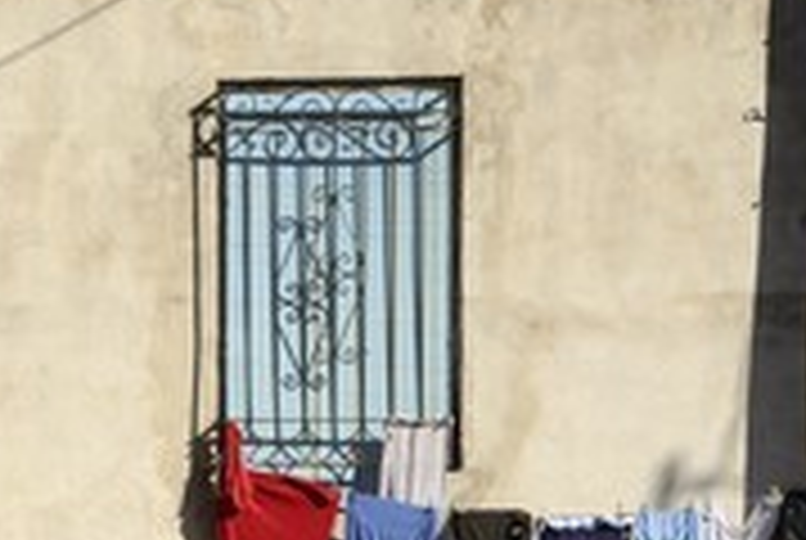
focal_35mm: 234
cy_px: 490
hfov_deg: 8.7
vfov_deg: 5.9
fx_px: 5248
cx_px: 59
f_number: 10
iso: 400
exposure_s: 1/800
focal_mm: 100
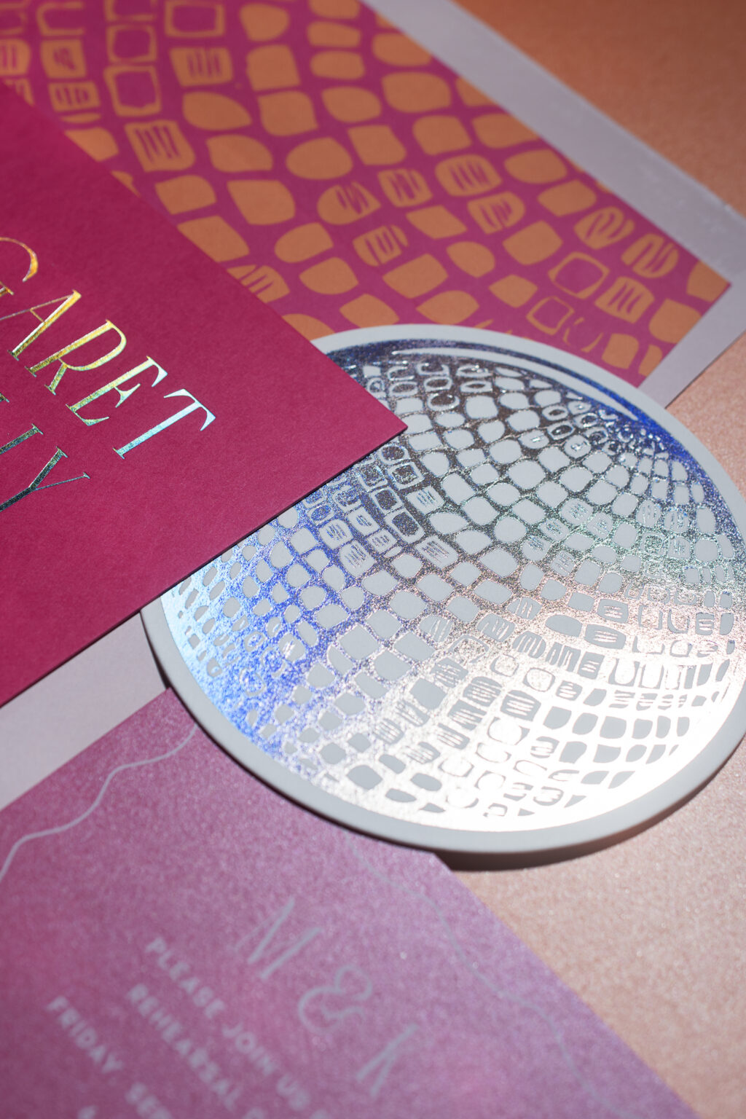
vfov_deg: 33.4
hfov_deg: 22.6
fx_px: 1865
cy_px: 560
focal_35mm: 60
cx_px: 373
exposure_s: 1/250
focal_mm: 40
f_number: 5.6
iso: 100
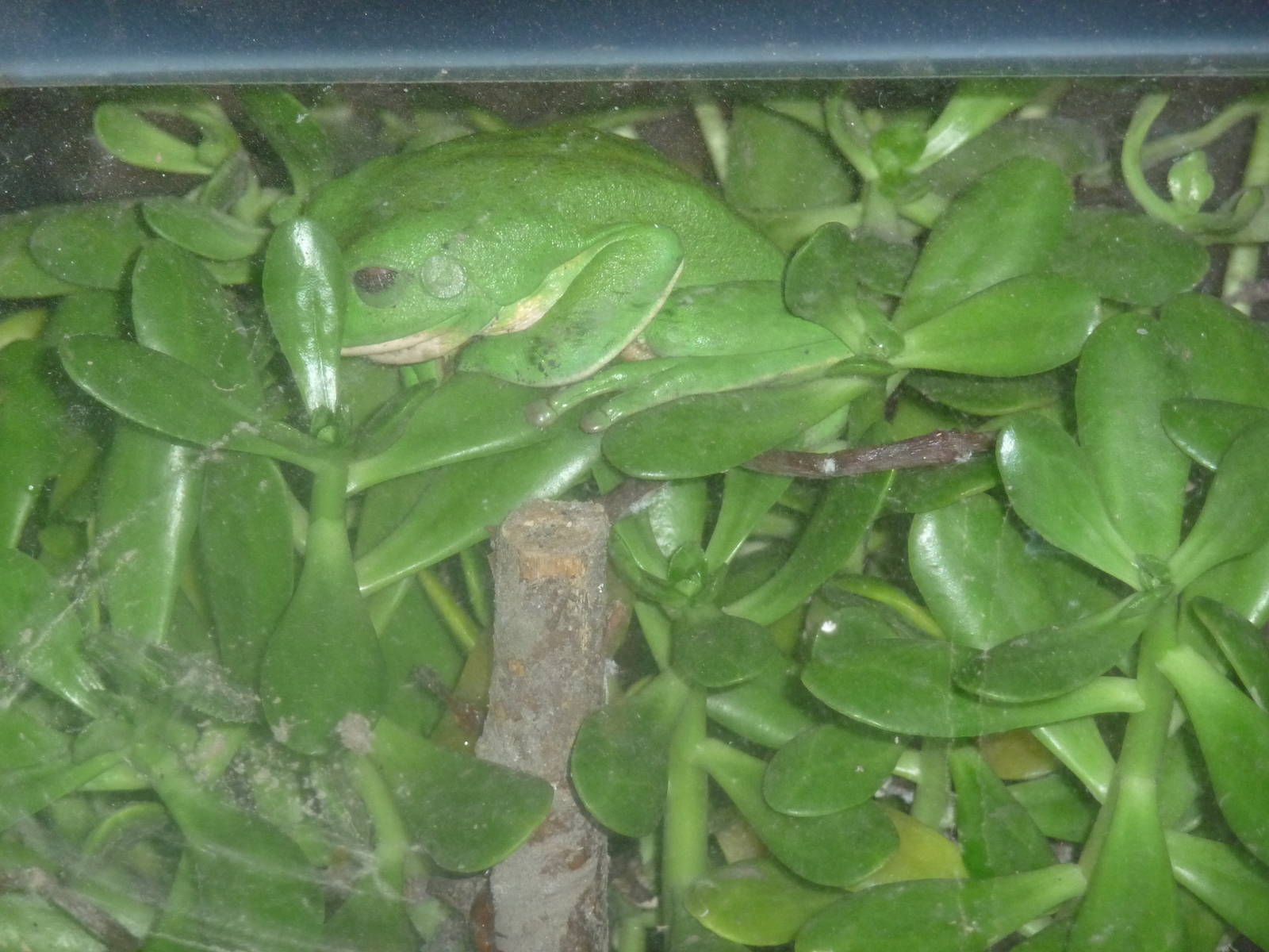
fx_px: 9385
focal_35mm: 256
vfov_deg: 5.8
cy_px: 476
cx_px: 634
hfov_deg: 7.7
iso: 320
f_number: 4.9
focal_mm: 44
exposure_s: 1/60
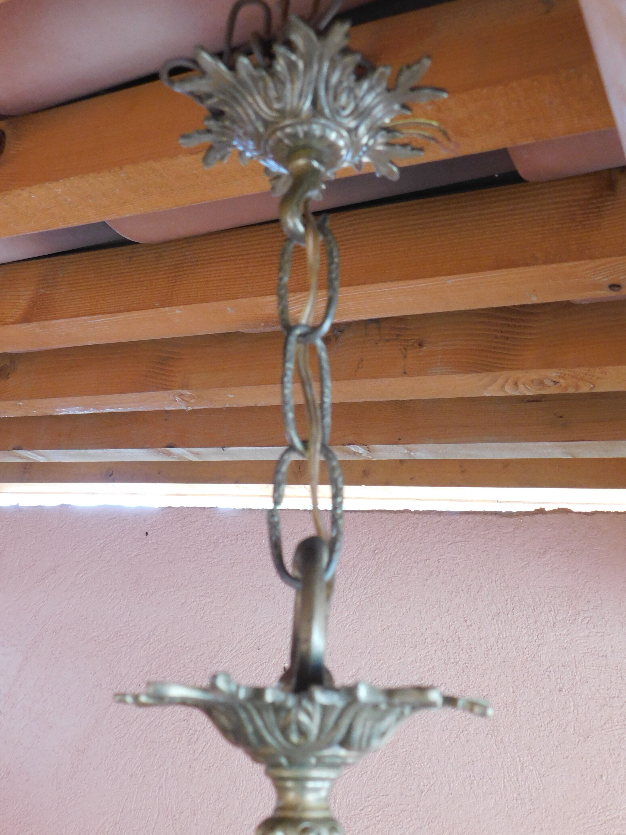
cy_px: 418
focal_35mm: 36
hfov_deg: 39.7
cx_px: 313
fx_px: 868
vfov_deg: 51.4
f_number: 3.5
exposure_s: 1/30
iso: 320
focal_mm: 6.3
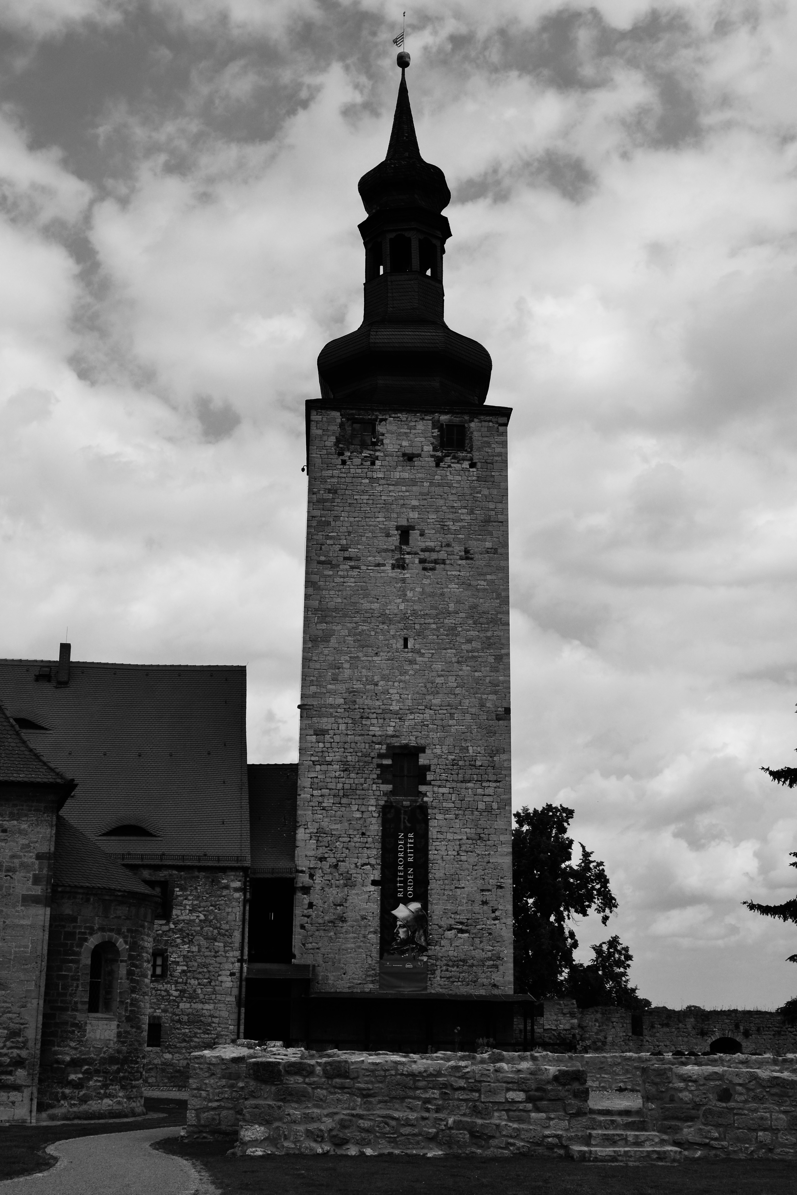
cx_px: 398
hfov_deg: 30.8
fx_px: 1444
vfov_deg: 45.0
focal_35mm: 44
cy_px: 598
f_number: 11
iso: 280
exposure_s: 1/500
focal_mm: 29
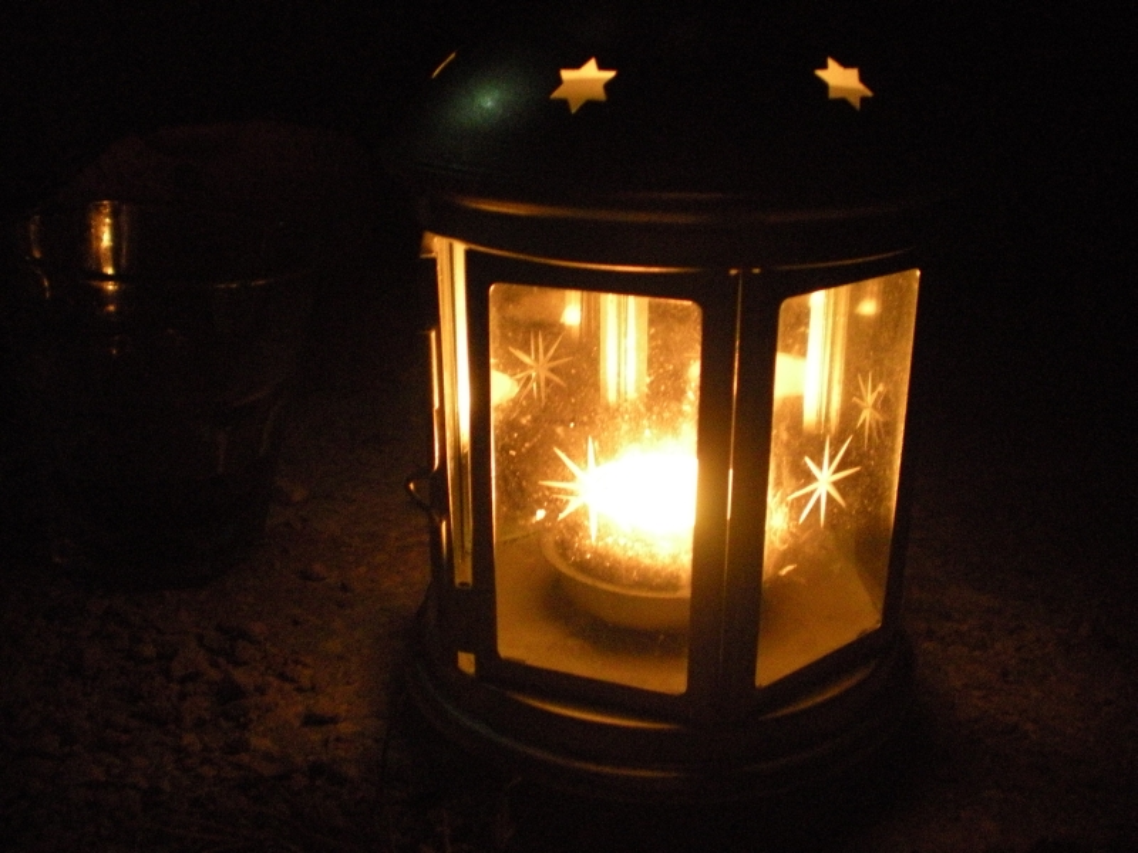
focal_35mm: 38
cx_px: 569
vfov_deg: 37.7
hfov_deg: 49.0
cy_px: 426
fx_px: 1249
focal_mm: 6.3
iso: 689
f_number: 3.1
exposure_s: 1/8
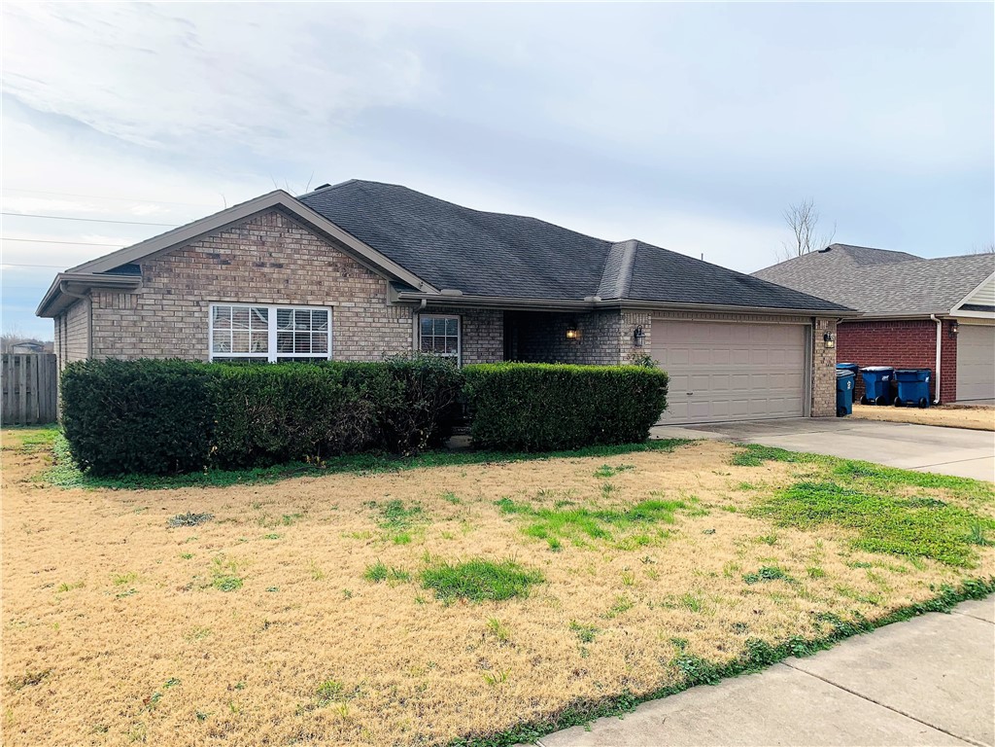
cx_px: 498
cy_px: 374
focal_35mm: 26
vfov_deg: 53.1
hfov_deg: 67.3
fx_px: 747
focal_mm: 4.25
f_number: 1.8
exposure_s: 1/2545
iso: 25
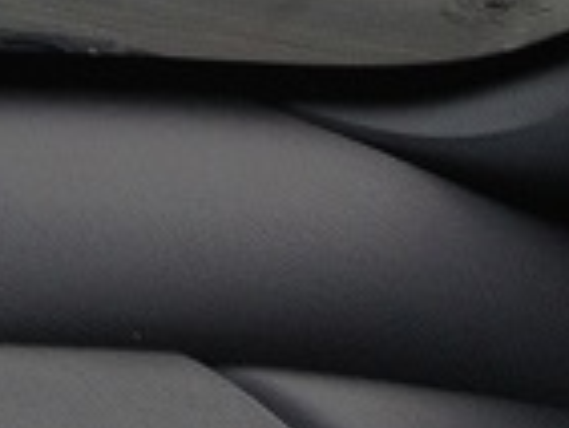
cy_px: -483
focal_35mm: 156
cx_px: -490
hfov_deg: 11.6
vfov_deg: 8.9
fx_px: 2566
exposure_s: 1/133
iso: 50
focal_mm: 4.28
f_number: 2.4
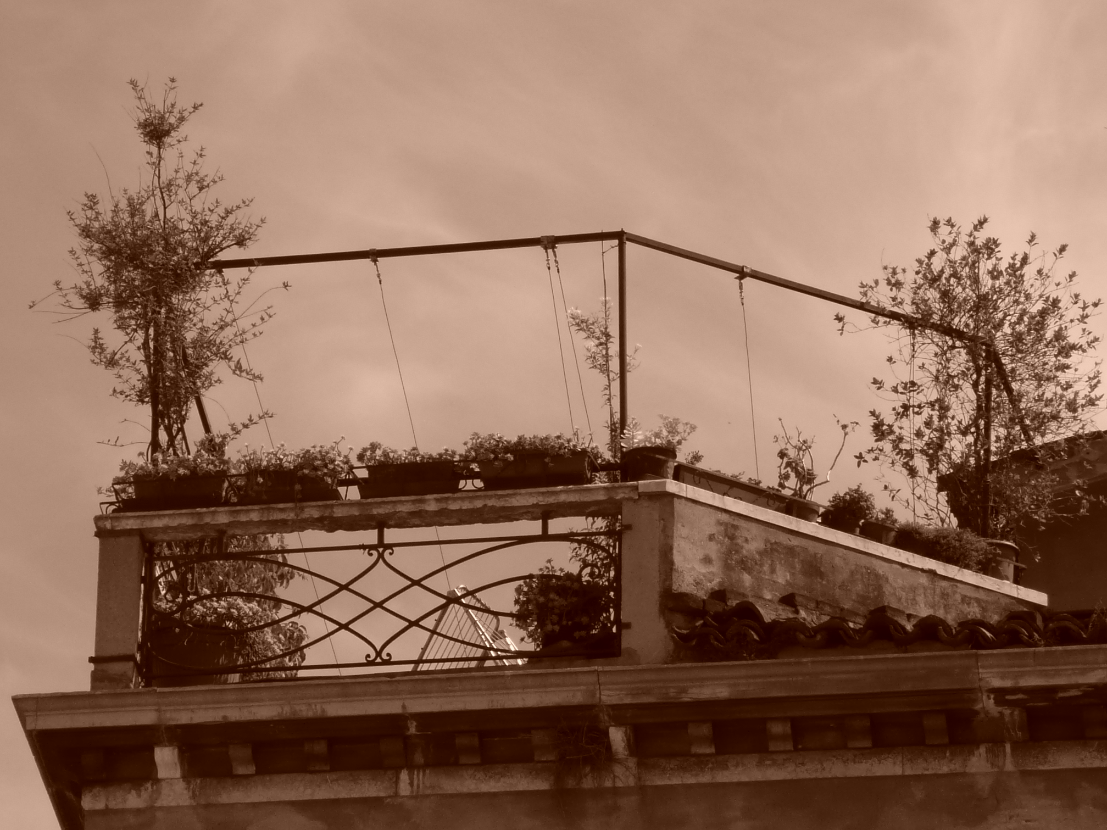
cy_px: 382
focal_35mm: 215
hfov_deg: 9.2
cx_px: 303
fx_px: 6875
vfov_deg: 6.9
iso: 100
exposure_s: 1/800
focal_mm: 23.1
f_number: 4.8
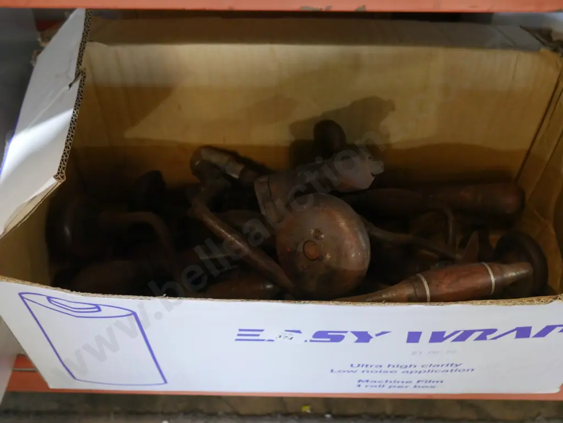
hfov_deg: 46.8
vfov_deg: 36.0
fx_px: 651
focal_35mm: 40
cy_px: 212
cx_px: 282
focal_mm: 20
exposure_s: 1/60
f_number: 4.4
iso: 2500
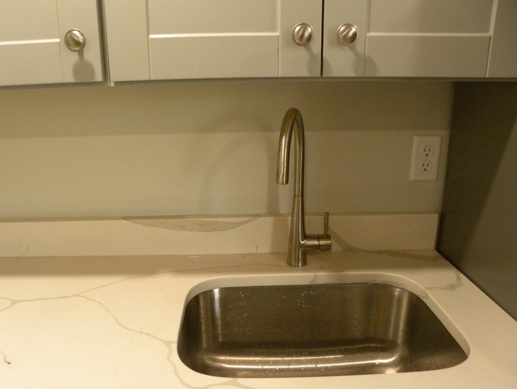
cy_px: 211
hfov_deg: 59.7
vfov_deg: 46.8
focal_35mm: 30
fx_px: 448
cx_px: 219
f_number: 2.8
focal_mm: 4.6
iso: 400
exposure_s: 1/48.8
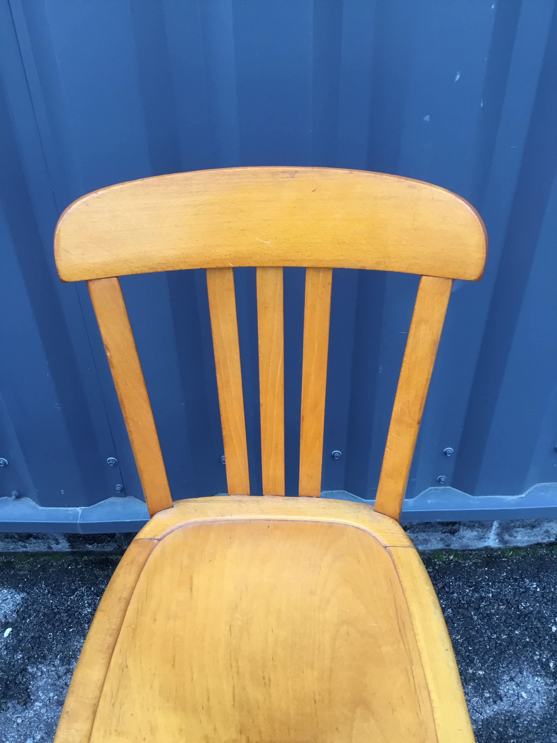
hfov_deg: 45.4
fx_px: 665
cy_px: 372
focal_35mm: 31
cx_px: 278
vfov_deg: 58.4
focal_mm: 3.3
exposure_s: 1/30
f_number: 2.4
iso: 64
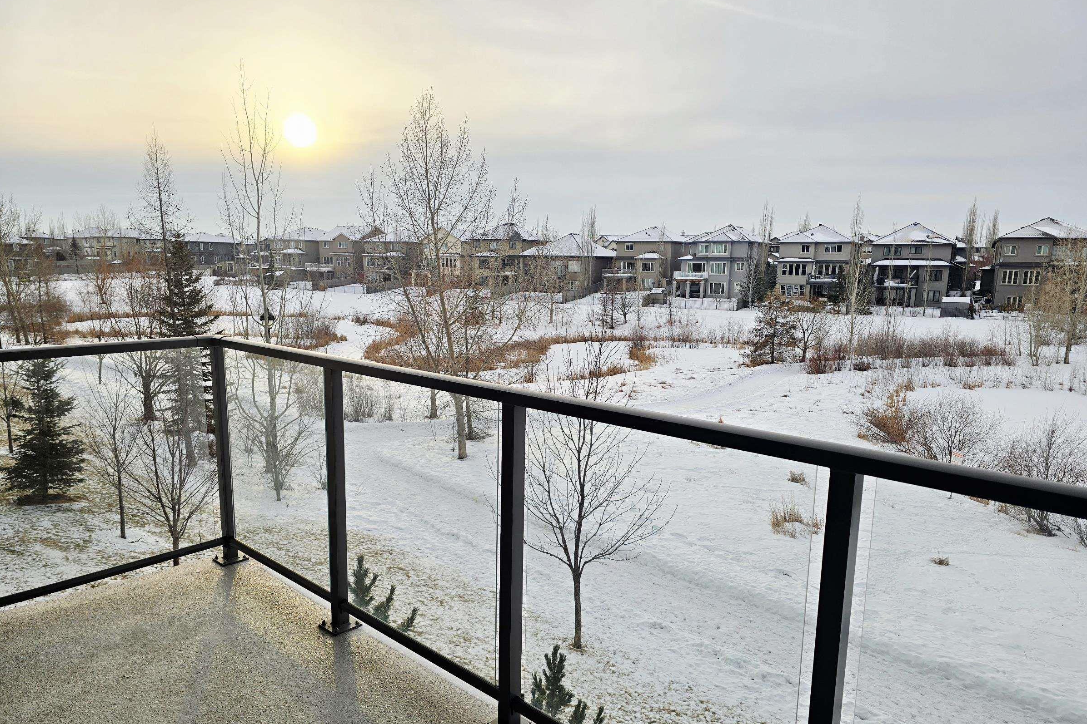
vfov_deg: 53.0
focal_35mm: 24
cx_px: 544
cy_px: 402
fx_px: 725
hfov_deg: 73.7
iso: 12
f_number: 1.7
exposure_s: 1/1000
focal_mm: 6.3
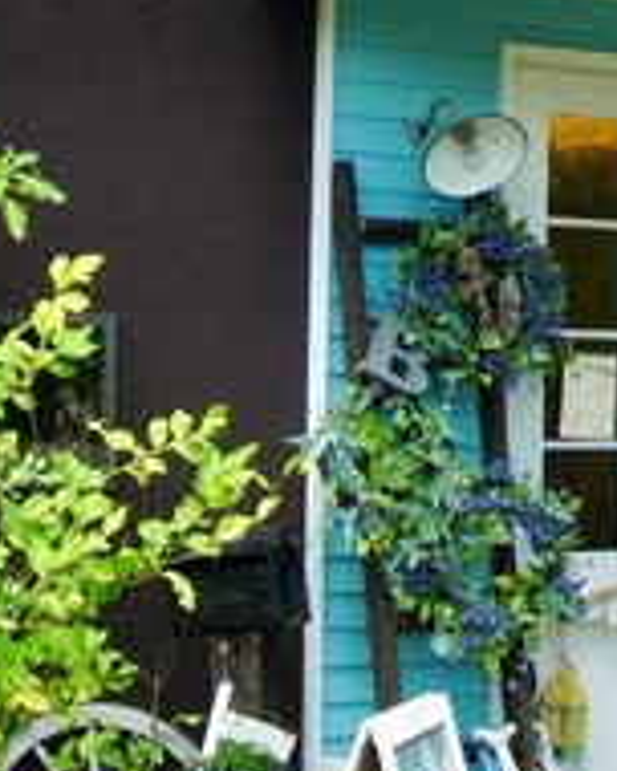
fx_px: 2671
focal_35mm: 117
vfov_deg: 16.1
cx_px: 511
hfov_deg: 13.1
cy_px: 24
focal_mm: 6.66
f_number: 3.9
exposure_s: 1/100
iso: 64
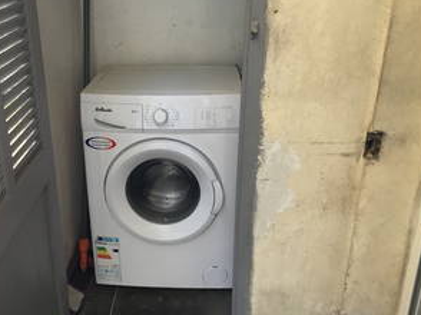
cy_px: 130
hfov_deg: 48.8
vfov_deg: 37.6
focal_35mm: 38
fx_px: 462
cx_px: 172
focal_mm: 3.3
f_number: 2.4
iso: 32
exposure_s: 1/33
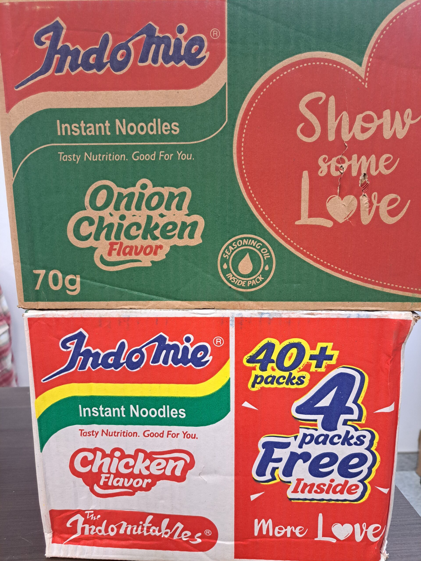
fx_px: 389
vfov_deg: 71.6
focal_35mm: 24
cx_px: 210
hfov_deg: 56.8
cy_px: 280
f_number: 1.8
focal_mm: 5.23
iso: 250
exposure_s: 1/60
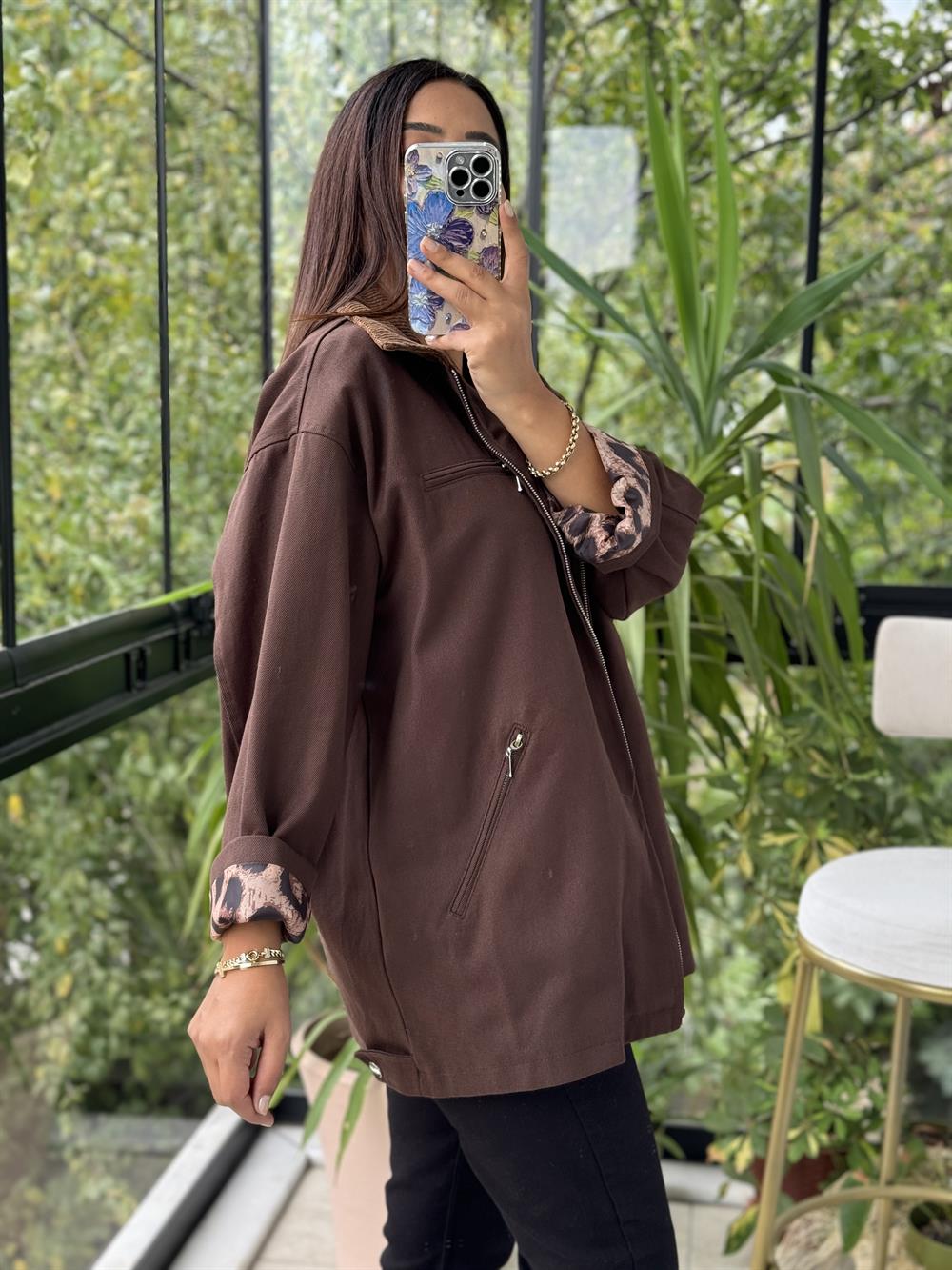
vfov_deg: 39.7
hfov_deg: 30.3
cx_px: 476
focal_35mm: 48
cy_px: 635
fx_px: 1760
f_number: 1.78
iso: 100
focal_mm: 6.76
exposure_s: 1/112
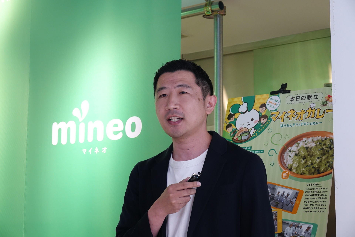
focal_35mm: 79
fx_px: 779
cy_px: 118
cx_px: 178
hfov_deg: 25.7
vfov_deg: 17.3
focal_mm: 28.91
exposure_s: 1/80
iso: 640
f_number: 3.5
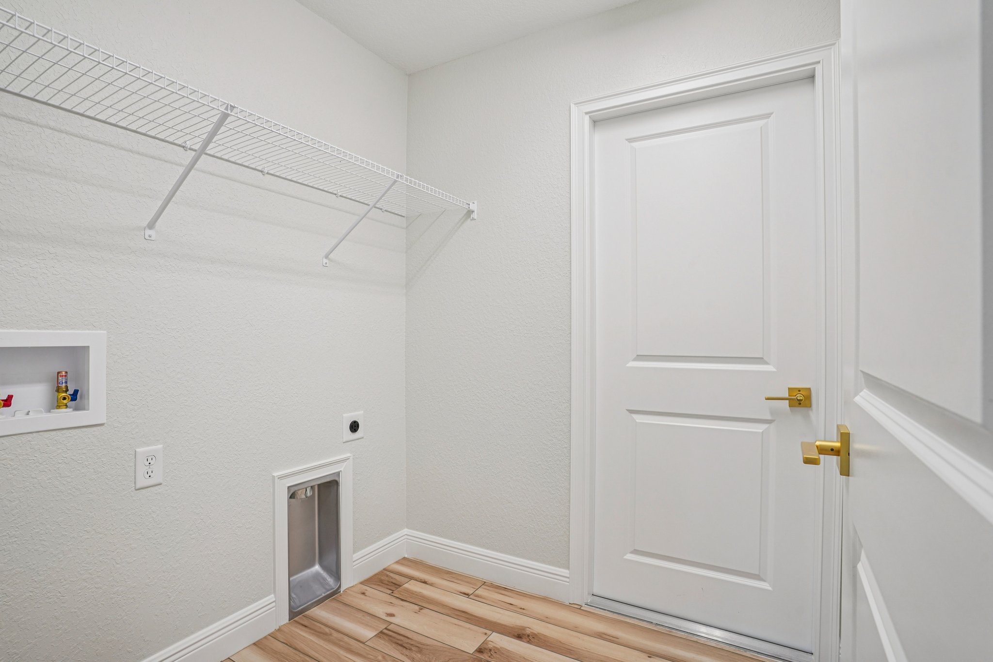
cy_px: 331
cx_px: 496
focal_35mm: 17
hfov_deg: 93.3
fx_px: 469
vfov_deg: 70.4
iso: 250
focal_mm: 17
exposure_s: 1/30
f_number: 8
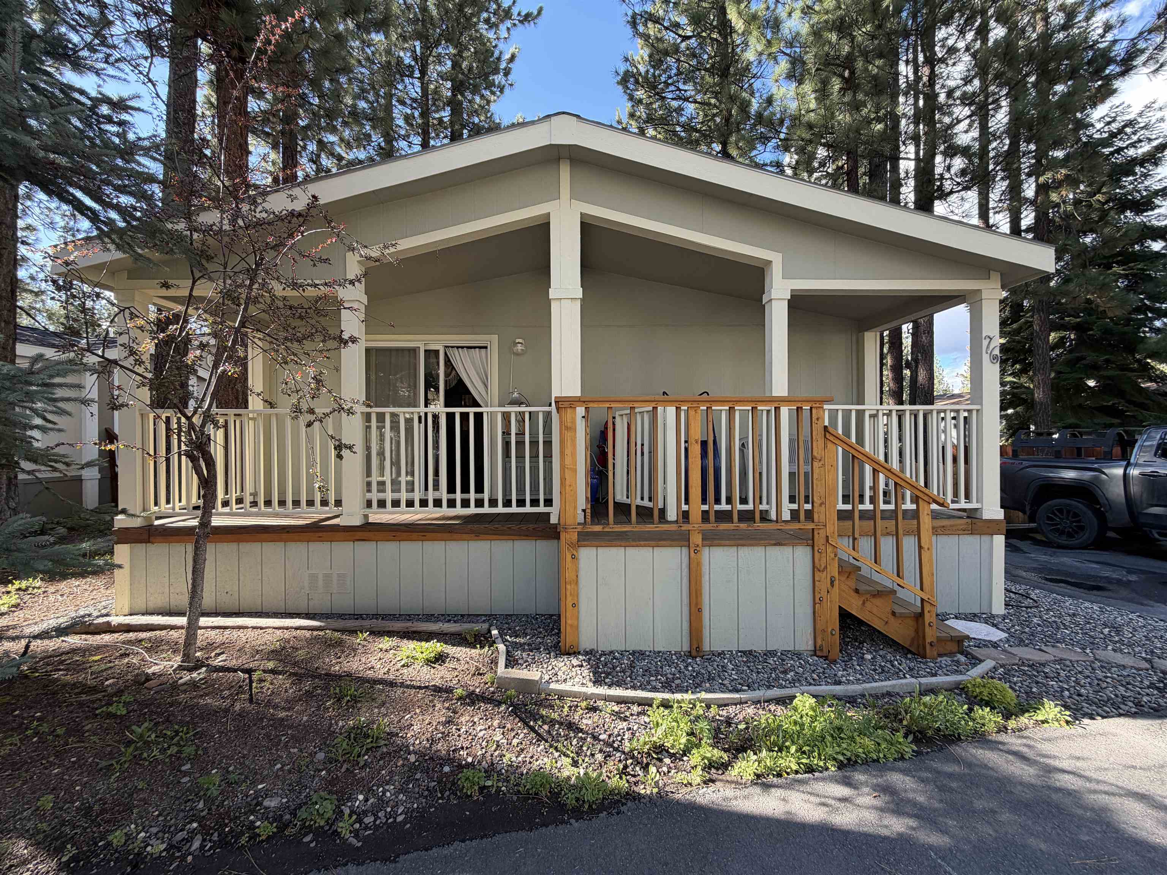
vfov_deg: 85.7
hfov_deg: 102.1
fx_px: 472
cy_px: 438
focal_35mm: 14
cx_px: 584
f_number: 2.2
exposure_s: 1/121
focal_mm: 2.22
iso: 50
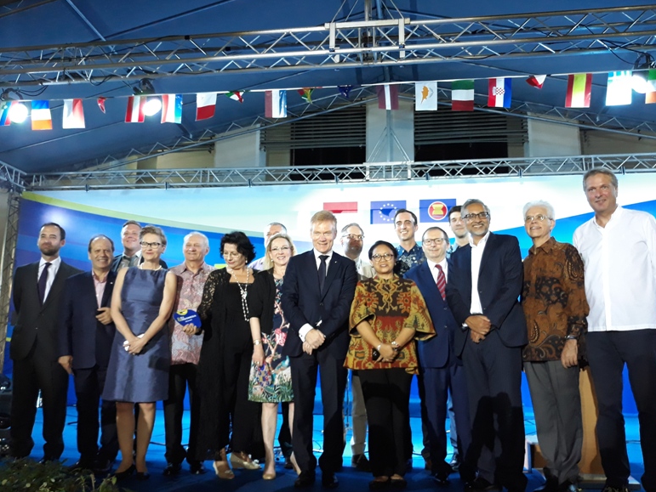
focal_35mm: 28
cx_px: 339
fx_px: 531
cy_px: 248
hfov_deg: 63.4
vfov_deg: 49.8
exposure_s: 1/25
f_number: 1.7
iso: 200
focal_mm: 3.71
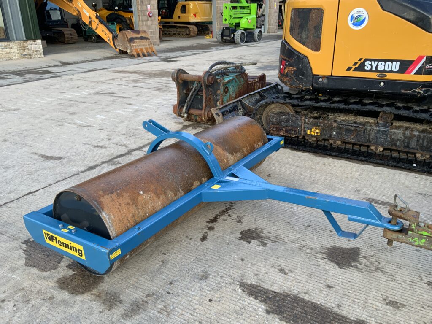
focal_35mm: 29
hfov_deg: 61.7
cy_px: 162
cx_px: 216
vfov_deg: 48.2
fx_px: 362
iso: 16
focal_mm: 3
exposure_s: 1/122
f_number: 1.8
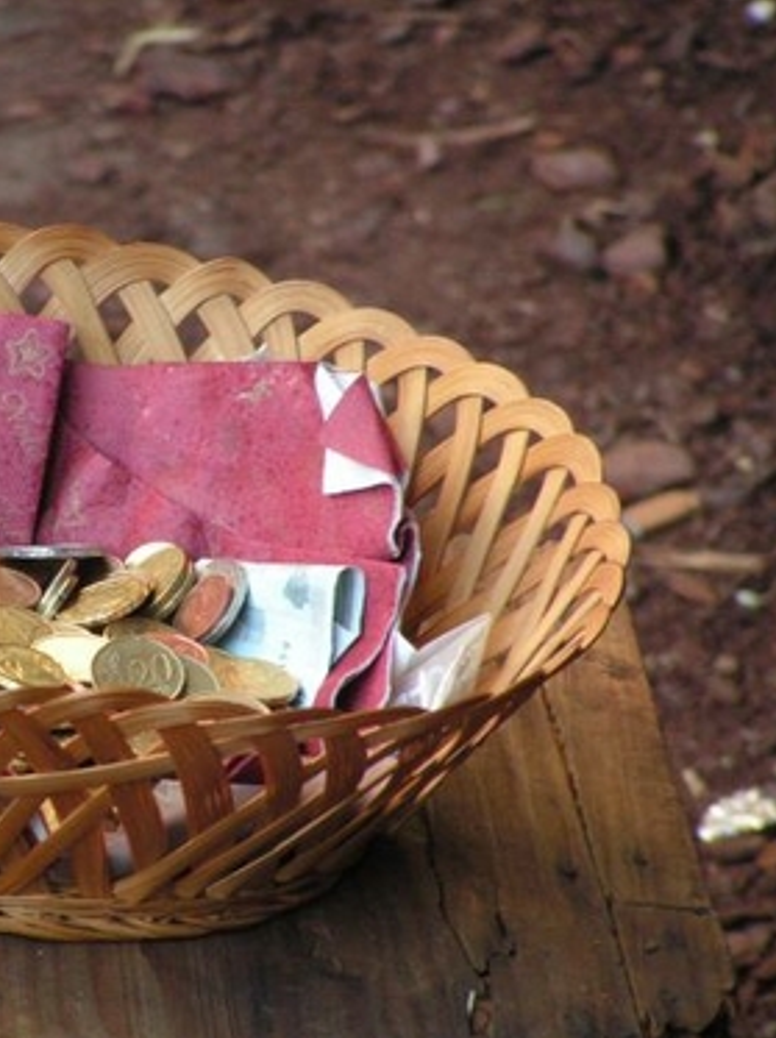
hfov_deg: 2.9
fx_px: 15270
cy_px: 519
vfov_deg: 3.9
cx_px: 92
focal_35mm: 510
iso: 200
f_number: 3.7
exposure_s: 1/125
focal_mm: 63
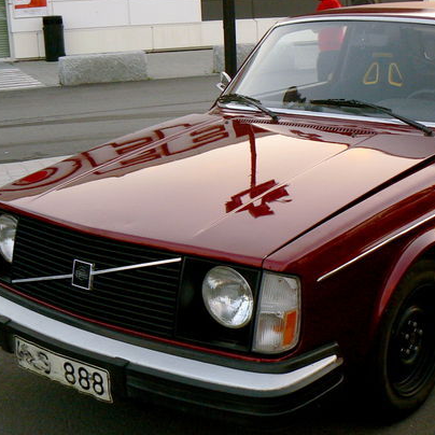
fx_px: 796
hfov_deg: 30.2
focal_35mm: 56
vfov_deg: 30.5
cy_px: 202
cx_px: 313
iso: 80
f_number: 4
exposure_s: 1/40
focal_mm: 6
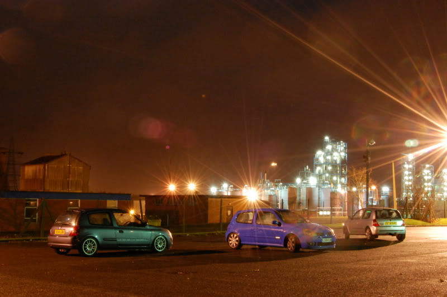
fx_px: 595
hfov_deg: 41.2
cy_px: 148
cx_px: 224
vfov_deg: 28.0
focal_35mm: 48
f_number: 29
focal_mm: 32
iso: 1600
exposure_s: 20
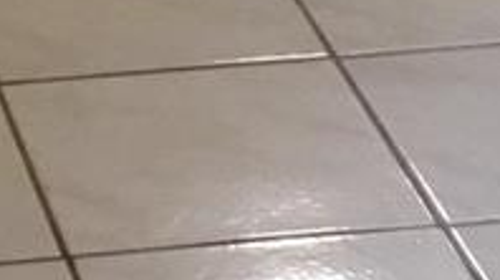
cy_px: -277
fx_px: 3246
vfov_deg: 4.9
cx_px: -129
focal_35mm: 245
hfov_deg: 8.7
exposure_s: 1/10
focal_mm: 4.15
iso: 80
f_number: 2.2
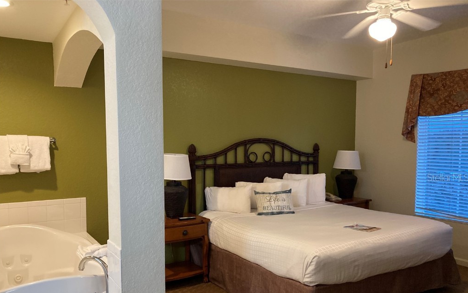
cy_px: 177
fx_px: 383
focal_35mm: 30
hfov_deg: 62.9
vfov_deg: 41.6
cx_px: 234
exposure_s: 1/60
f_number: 1.8
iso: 250
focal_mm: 3.99
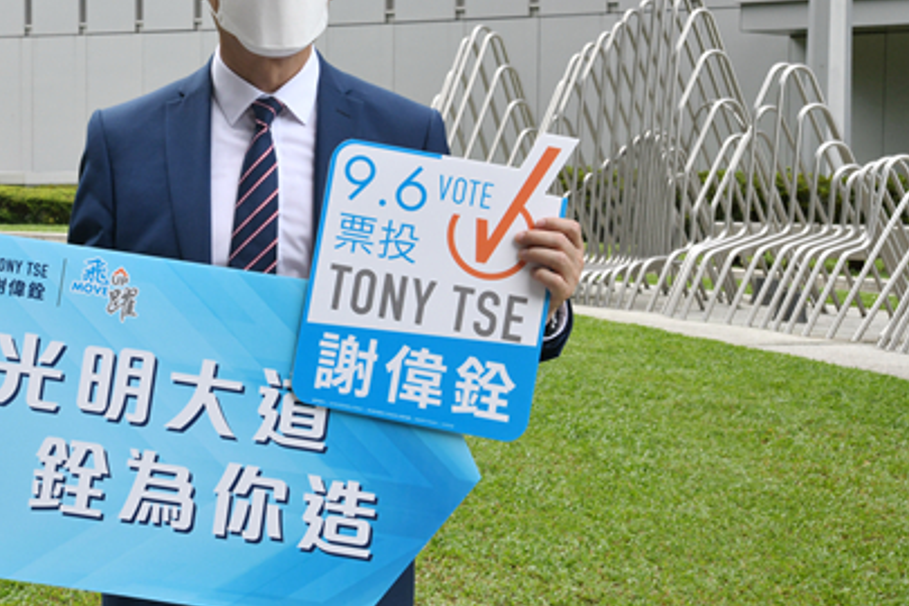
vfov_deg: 15.9
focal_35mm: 86
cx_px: 238
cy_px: 233
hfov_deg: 23.4
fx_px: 2171
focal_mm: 58
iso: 1000
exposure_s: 1/160
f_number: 18
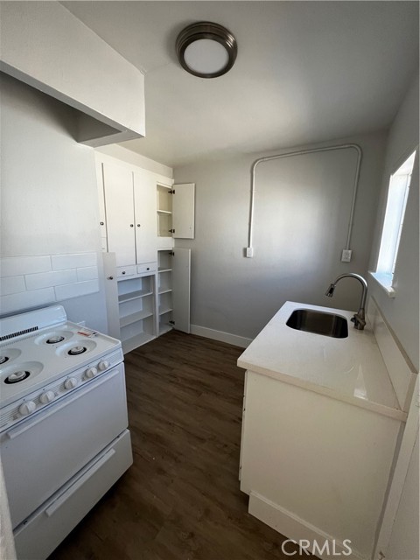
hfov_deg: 89.9
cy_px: 280
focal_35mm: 13
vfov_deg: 106.2
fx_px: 210
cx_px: 210
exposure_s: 1/99
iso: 100
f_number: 1.8
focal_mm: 1.57
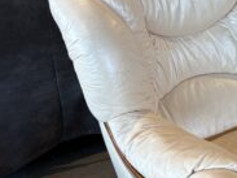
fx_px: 486
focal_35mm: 71
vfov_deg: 20.6
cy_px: 127
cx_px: 280
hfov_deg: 24.9
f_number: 1.6
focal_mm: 5.96
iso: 50
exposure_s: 1/120
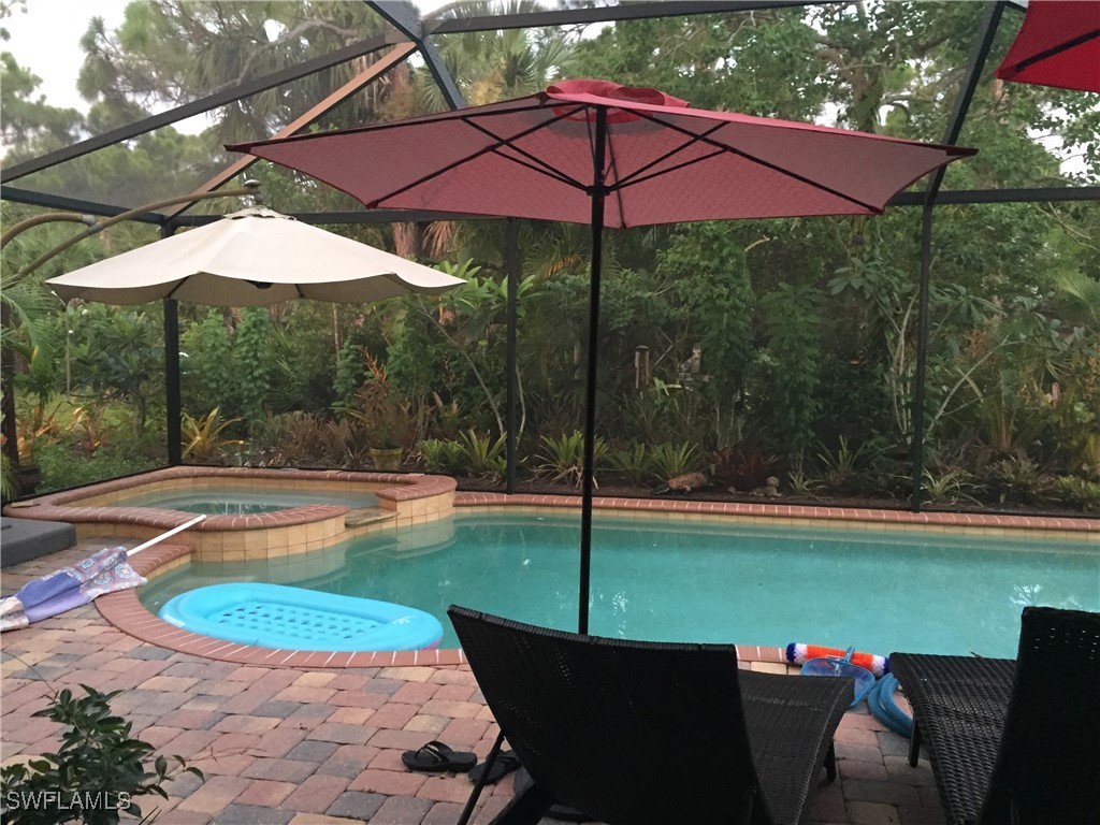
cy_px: 412
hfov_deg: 61.7
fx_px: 922
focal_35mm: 29
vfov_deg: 48.2
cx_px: 550
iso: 250
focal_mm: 4.15
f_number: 2.2
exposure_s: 1/20
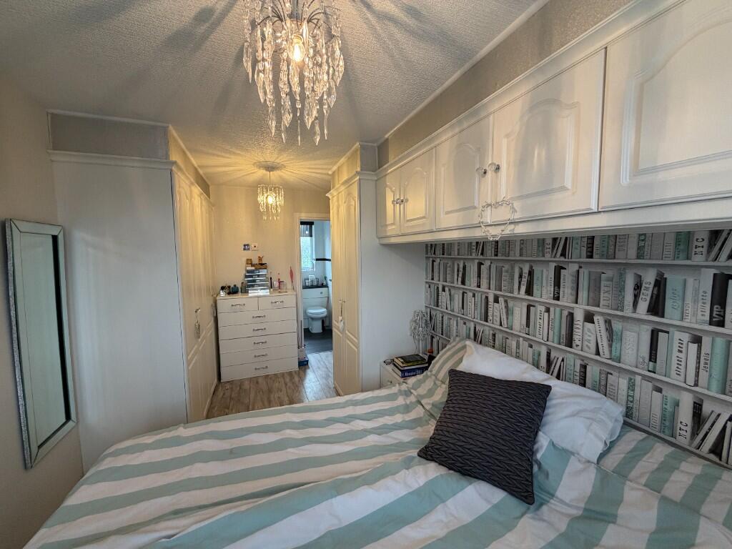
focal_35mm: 14
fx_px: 296
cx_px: 366
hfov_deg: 102.1
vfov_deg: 85.7
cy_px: 274
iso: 200
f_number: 2.2
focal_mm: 2.22
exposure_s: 1/100
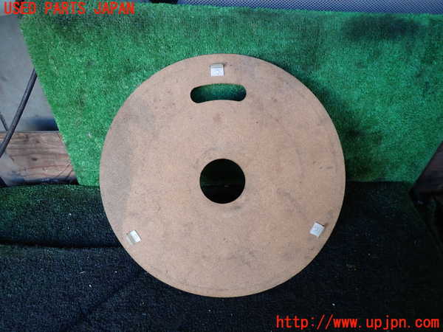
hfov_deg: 69.4
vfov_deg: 54.9
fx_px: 320
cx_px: 222
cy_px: 166
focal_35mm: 25
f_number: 2
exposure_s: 1/60
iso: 160
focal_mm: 4.5
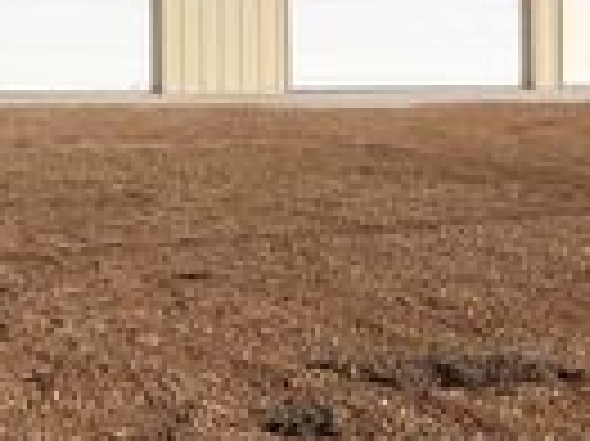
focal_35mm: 107
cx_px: -122
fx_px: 1822
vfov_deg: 13.4
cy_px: -83
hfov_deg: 17.5
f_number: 1.8
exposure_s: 1/6024
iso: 25
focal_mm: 3.99
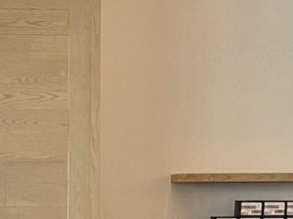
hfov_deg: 13.3
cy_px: 339
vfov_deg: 9.8
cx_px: -33
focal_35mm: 146
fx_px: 1235
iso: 100
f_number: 1.6
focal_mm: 5.1
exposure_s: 1/60
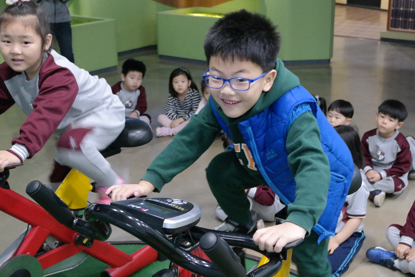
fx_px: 565
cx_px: 237
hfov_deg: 40.3
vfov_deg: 27.5
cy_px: 119
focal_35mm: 49
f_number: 3.5
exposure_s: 1/40
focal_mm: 20
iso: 1600
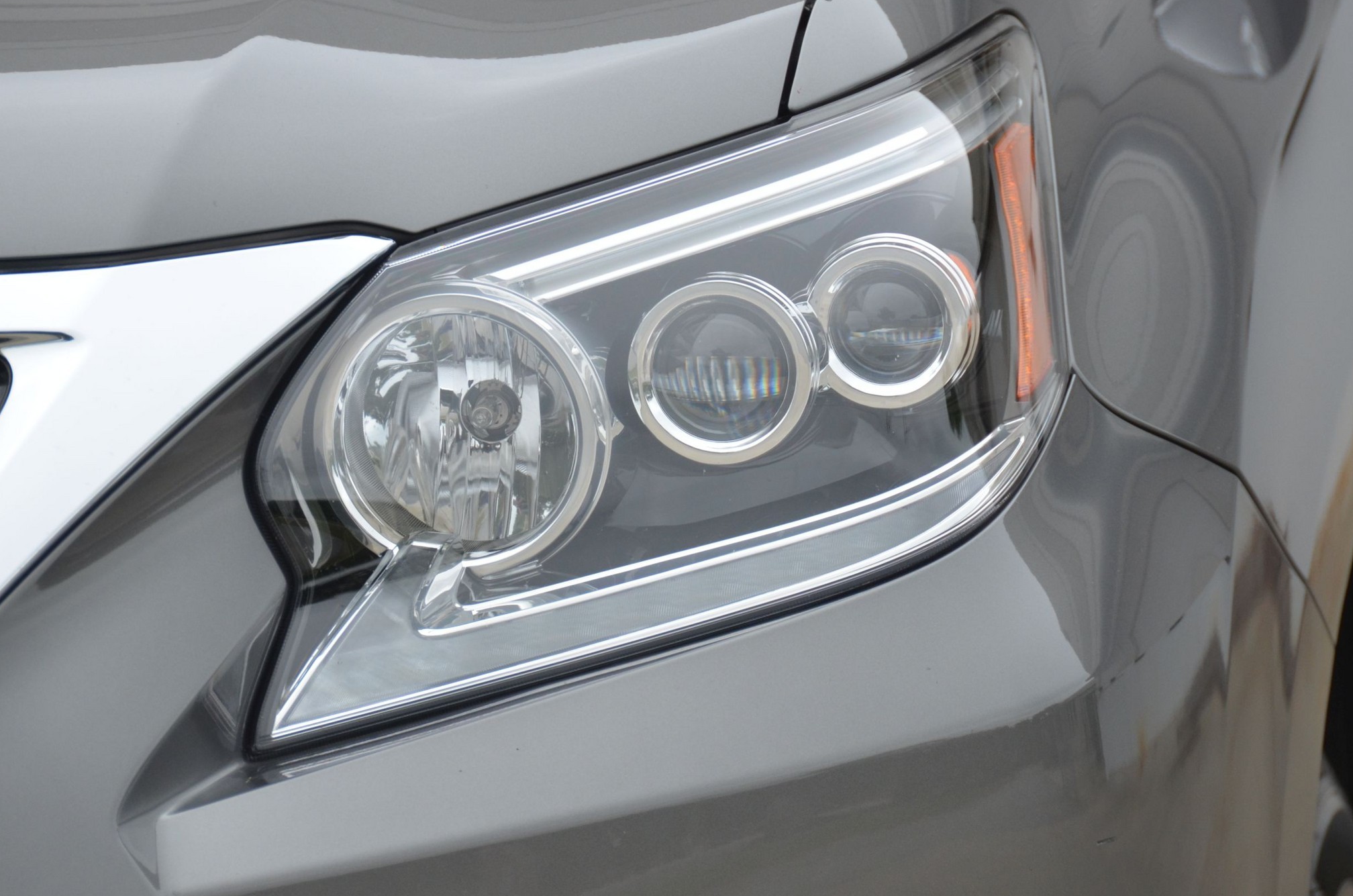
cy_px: 366
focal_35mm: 372
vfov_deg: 3.7
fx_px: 13951
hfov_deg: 5.6
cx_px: 640
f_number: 5.6
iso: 450
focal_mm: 200
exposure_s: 1/1000
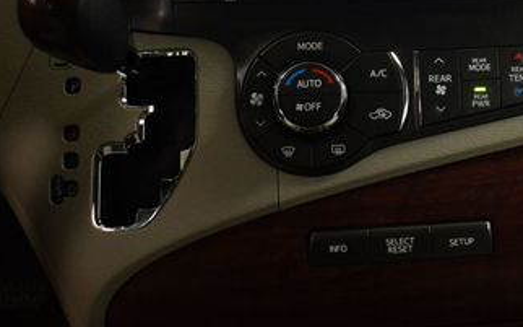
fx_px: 1040
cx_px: 387
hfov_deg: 27.9
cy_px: 28
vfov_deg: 17.6
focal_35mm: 73
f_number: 3.5
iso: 1000
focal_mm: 18
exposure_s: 1/125
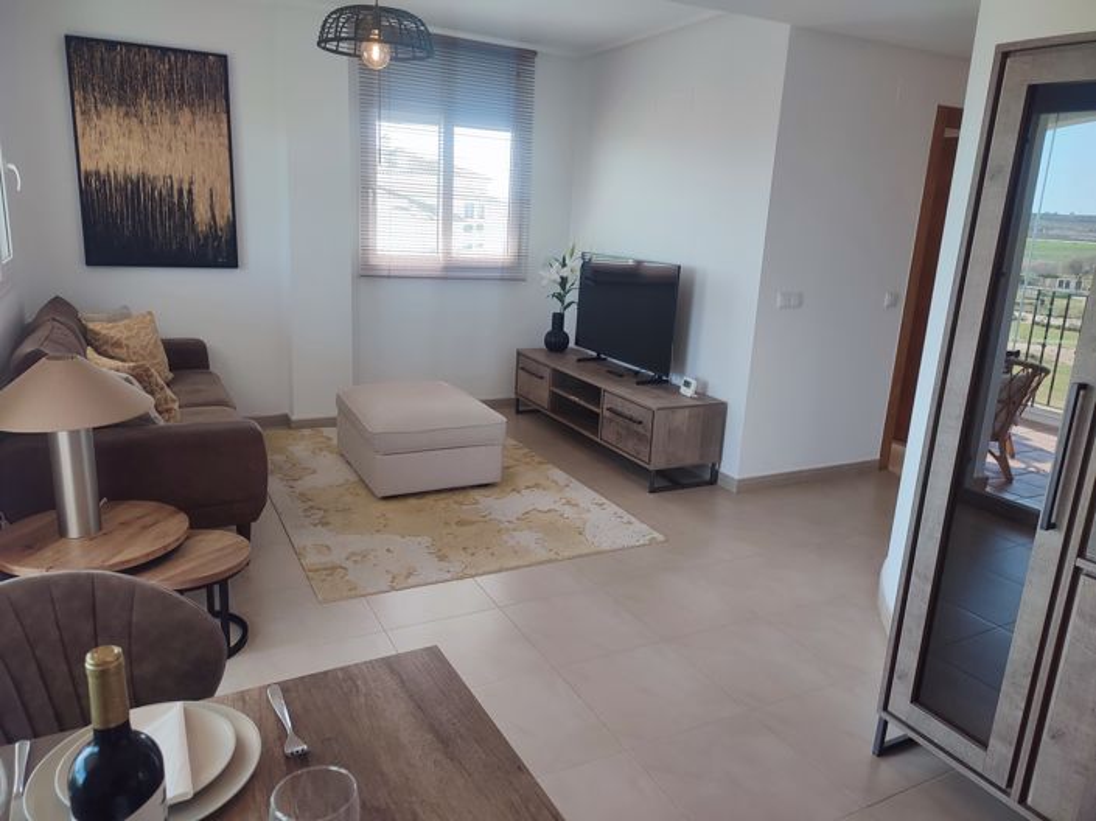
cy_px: 410
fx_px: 791
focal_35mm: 25
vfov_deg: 54.8
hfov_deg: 69.4
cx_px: 548
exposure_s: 1/100
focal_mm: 6.04
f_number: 1.9
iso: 92
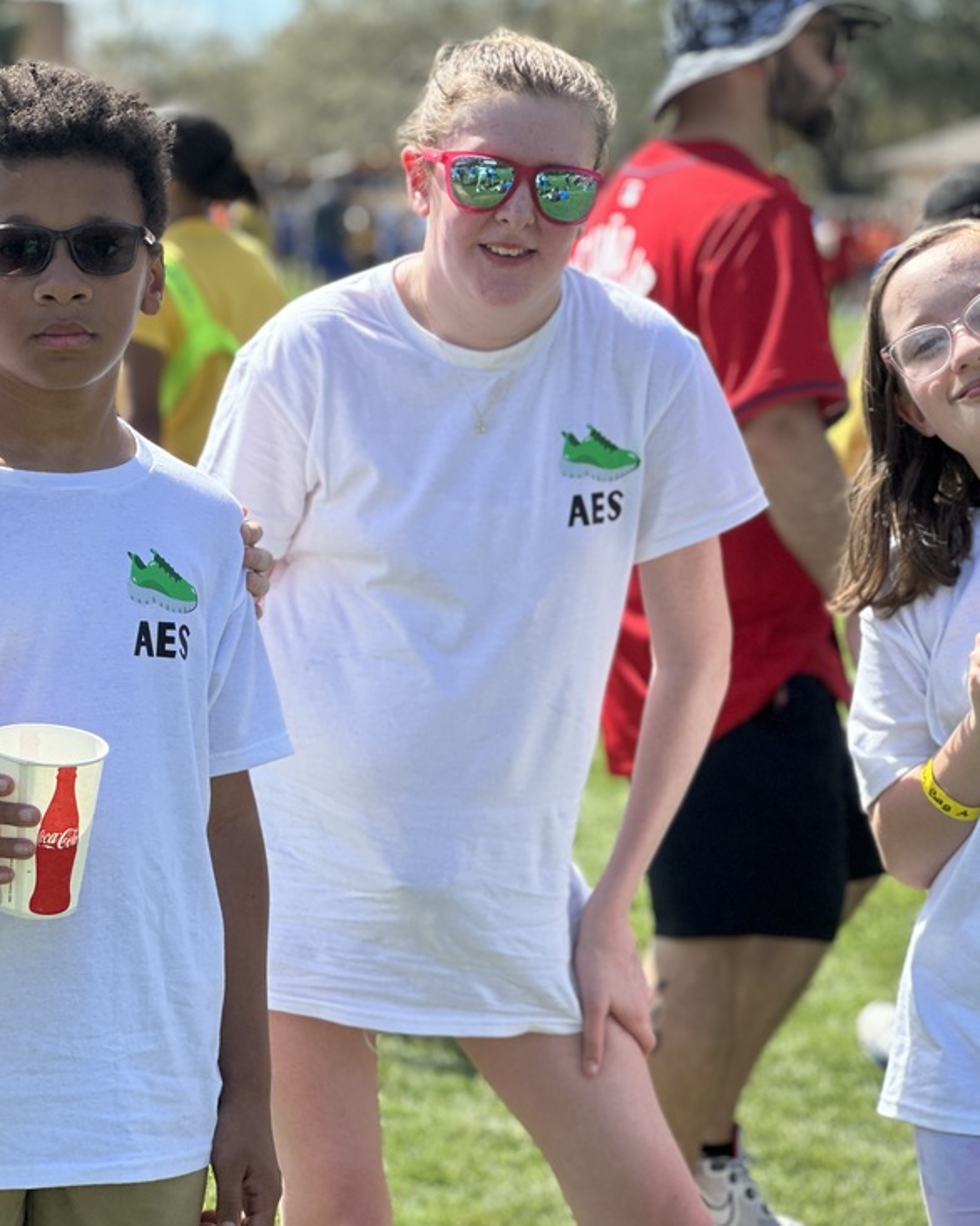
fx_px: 3808
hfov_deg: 14.6
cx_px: 334
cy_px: 594
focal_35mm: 105
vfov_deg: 18.3
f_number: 2.8
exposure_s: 1/318
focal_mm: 9
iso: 32
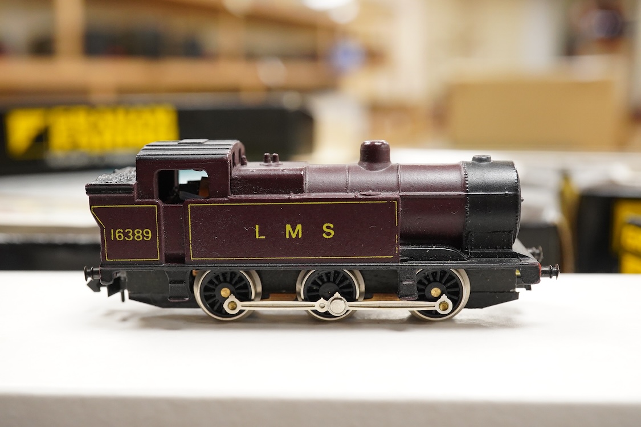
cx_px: 320
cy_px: 214
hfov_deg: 43.6
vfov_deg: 29.9
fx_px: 801
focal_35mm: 45
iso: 2500
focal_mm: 30
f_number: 11
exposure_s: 1/80
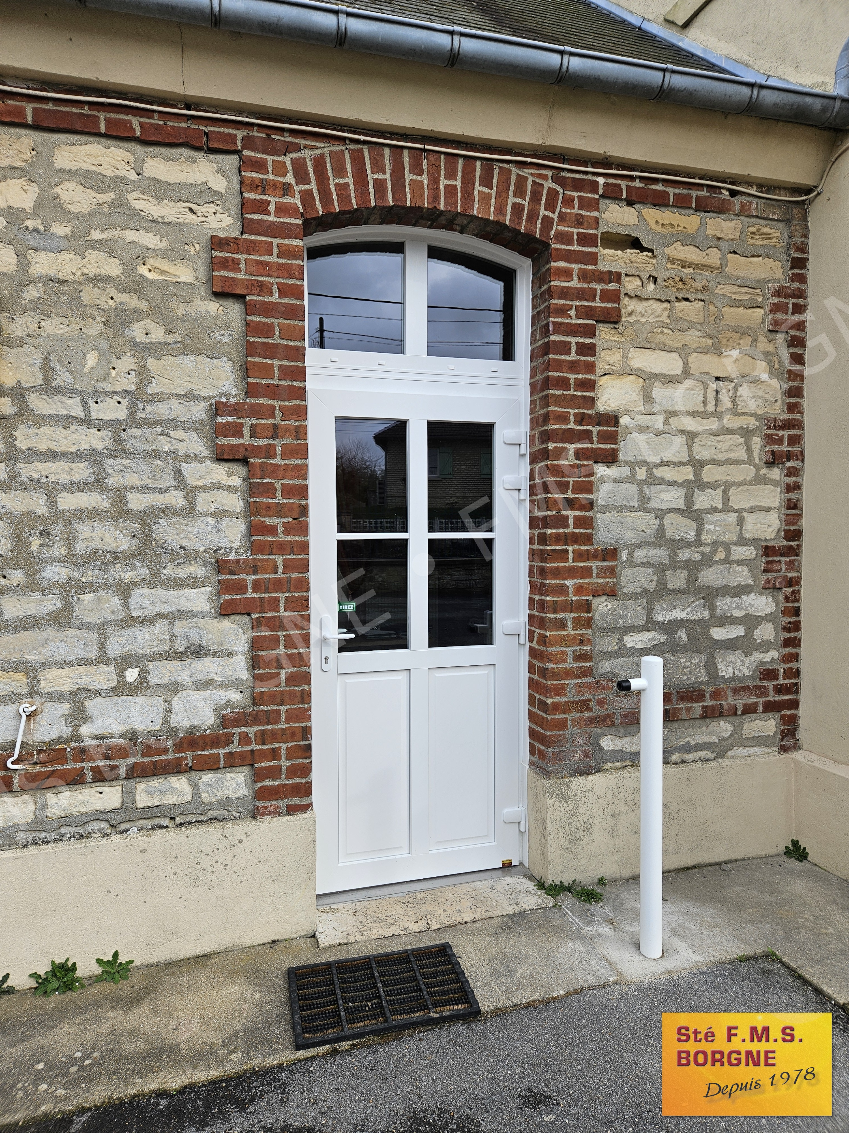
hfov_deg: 58.9
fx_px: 752
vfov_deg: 73.9
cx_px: 424
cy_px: 566
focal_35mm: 23
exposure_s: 1/598
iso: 25
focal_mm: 5.4
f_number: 1.8
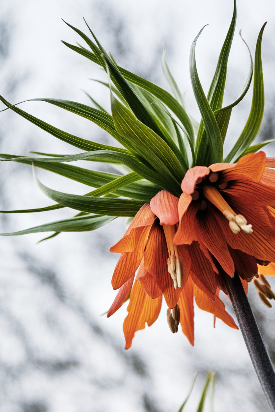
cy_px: 283
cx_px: 196
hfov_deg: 10.9
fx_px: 1443
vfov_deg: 16.2
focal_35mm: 126
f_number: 4
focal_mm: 54.5
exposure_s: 1/1600
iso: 800
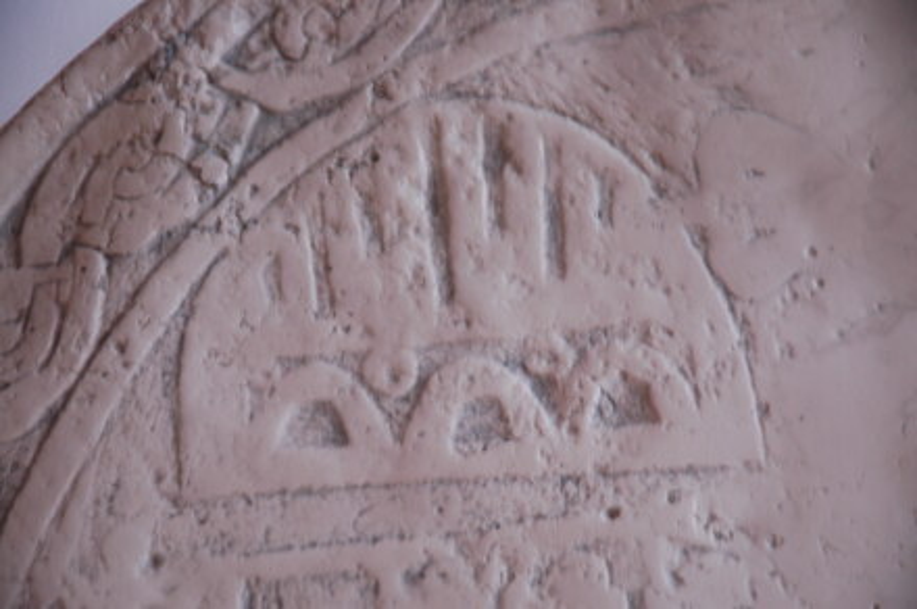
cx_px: 458
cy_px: 304
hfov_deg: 19.5
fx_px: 2671
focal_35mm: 105
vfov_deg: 13.0
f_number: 4.5
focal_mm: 70
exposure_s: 1/4
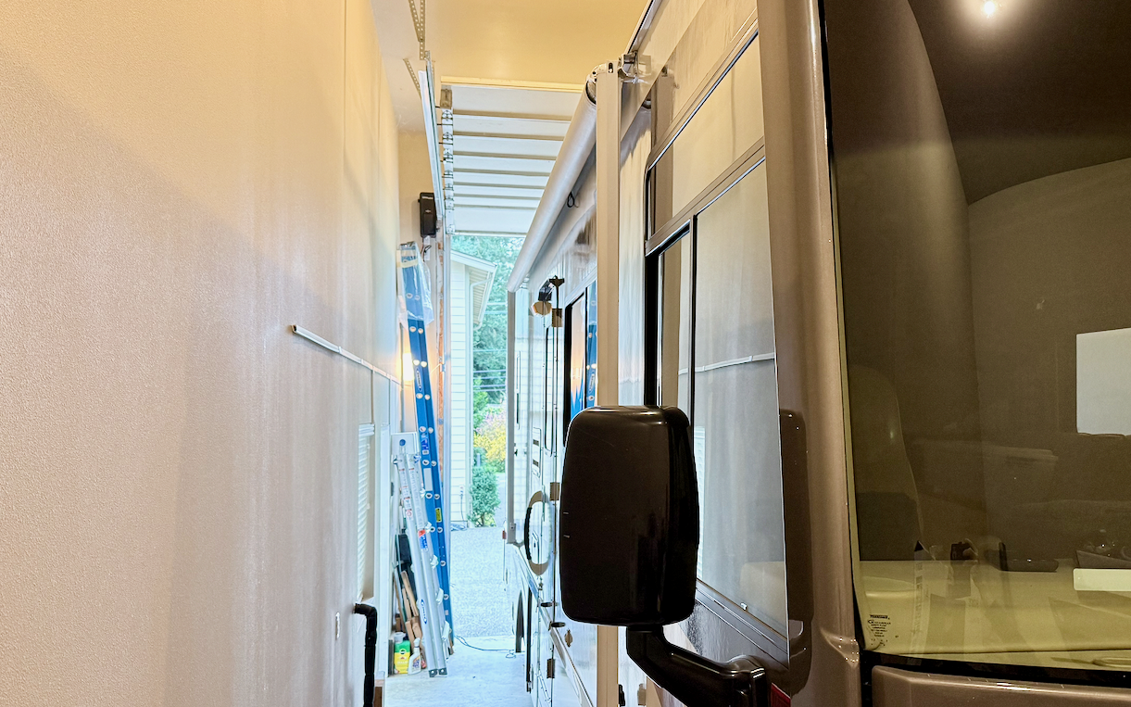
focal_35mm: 32
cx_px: 607
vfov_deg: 39.2
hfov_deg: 59.6
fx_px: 986
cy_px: 426
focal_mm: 6.76
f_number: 1.78
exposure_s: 1/60
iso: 250
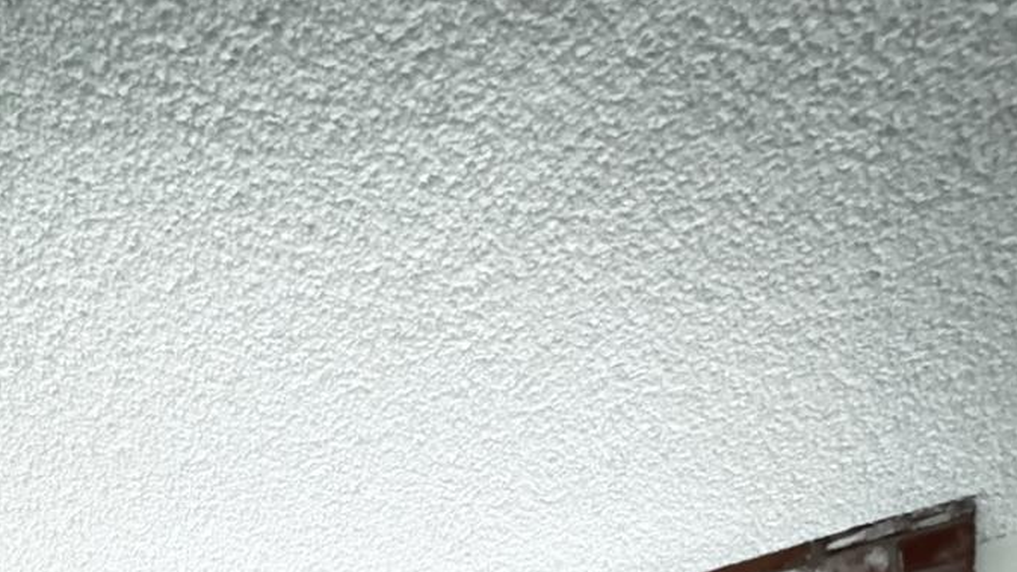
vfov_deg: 21.3
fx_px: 917
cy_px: 1052
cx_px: 193
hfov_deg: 53.8
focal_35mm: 34
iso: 2000
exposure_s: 1/17
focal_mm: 2.22
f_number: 2.2
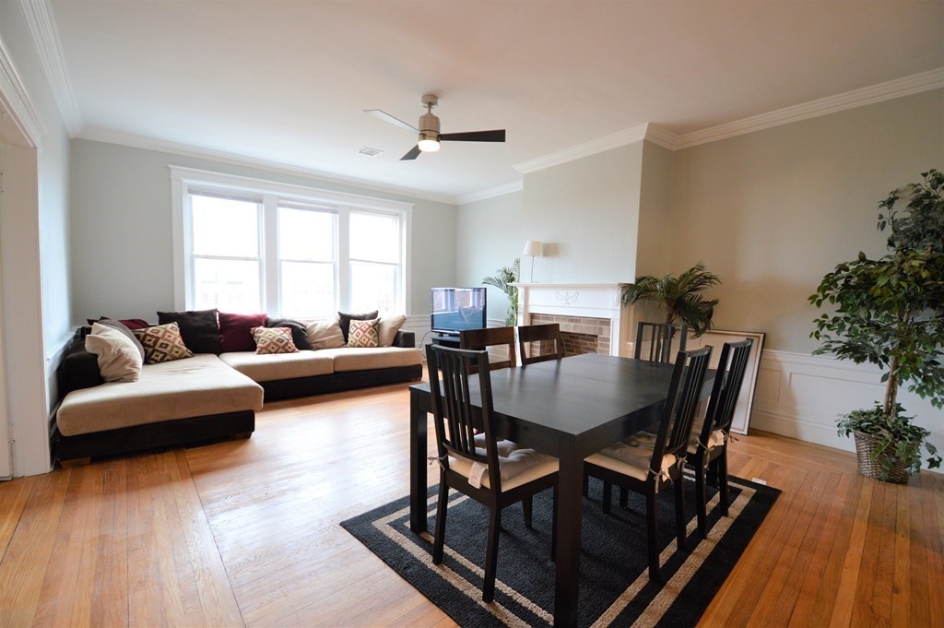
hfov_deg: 100.4
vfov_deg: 77.2
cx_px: 472
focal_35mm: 15
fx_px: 393
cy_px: 314
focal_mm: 10
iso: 400
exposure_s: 1/40
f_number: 3.5
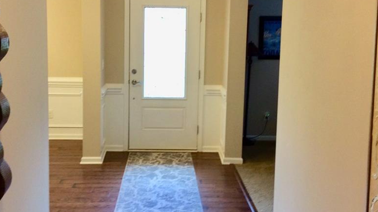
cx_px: 180
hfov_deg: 44.6
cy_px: 78
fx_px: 461
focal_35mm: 46
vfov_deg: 25.9
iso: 64
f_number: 2.4
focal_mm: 3.3
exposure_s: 1/24
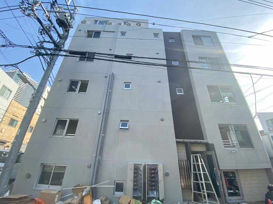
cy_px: 102
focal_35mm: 13
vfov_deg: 89.9
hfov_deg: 106.2
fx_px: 103
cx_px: 136
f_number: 2.4
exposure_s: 1/322
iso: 20
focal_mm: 1.54
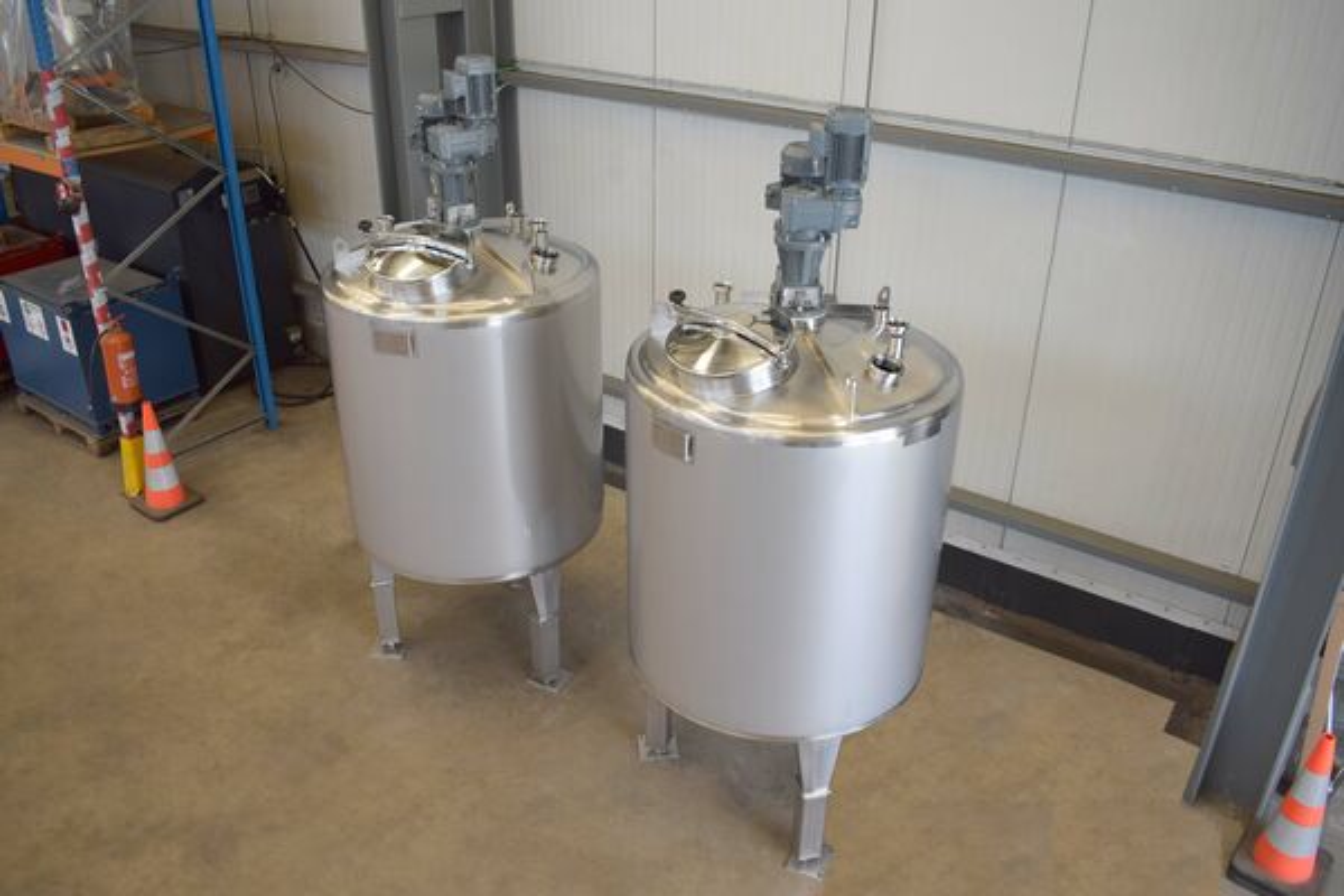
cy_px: 448
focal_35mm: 30
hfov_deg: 61.9
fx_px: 1120
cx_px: 672
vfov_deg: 43.6
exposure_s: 1/100
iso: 400
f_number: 5
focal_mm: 20
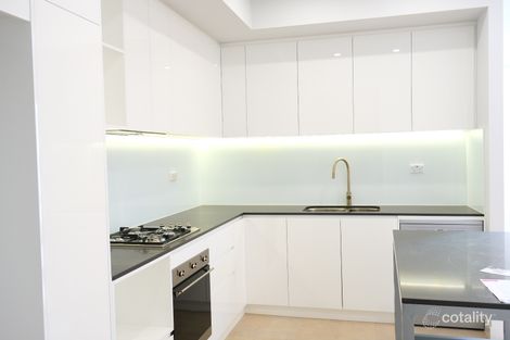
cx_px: 255
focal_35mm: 31
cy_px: 170
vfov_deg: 42.3
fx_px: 439
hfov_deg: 60.3
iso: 800
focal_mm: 20.5
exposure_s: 1/60
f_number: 5
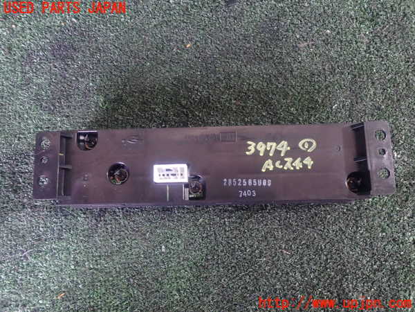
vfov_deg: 46.8
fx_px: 360
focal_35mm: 30
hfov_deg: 60.0
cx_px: 208
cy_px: 156
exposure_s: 1/15
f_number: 2.3
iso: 800
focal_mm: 5.4
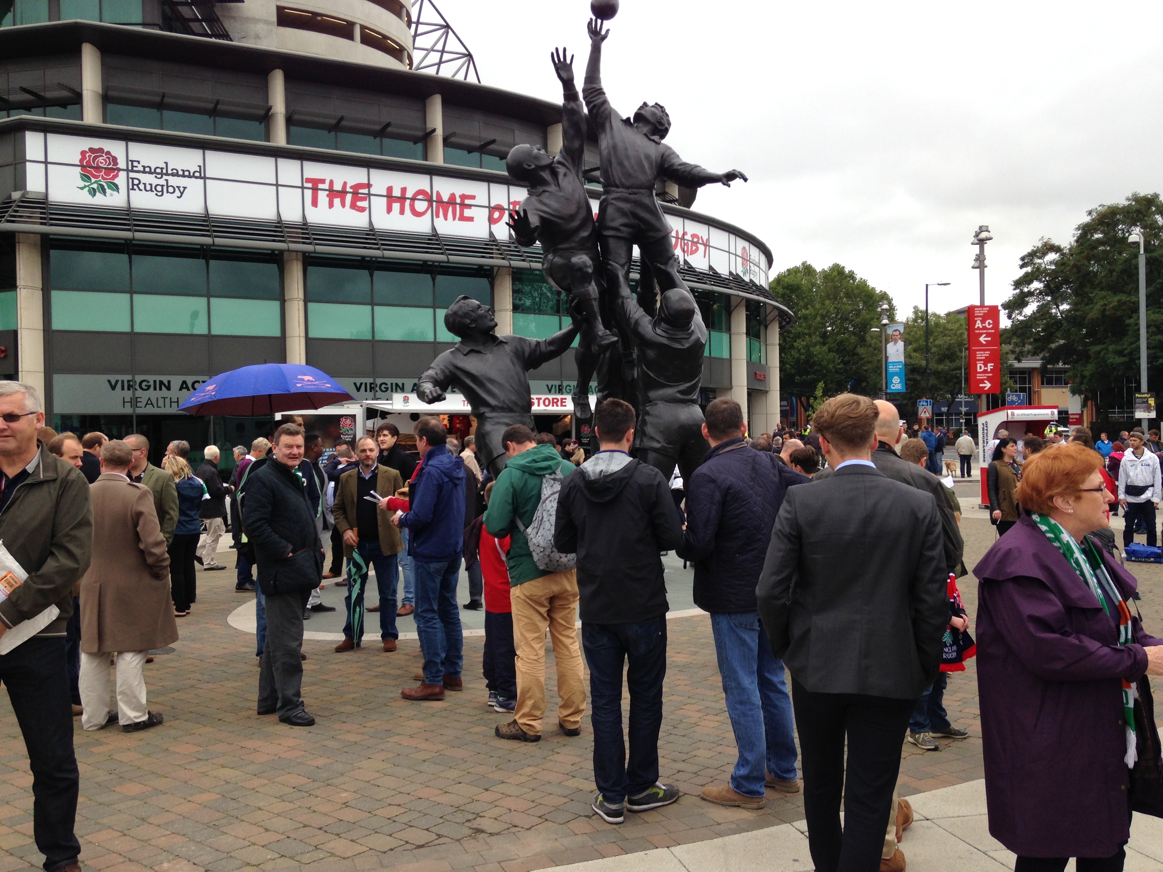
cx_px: 582
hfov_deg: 55.4
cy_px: 436
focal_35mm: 33
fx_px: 1109
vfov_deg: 42.9
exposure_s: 1/374
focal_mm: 4.12
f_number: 2.4
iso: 50
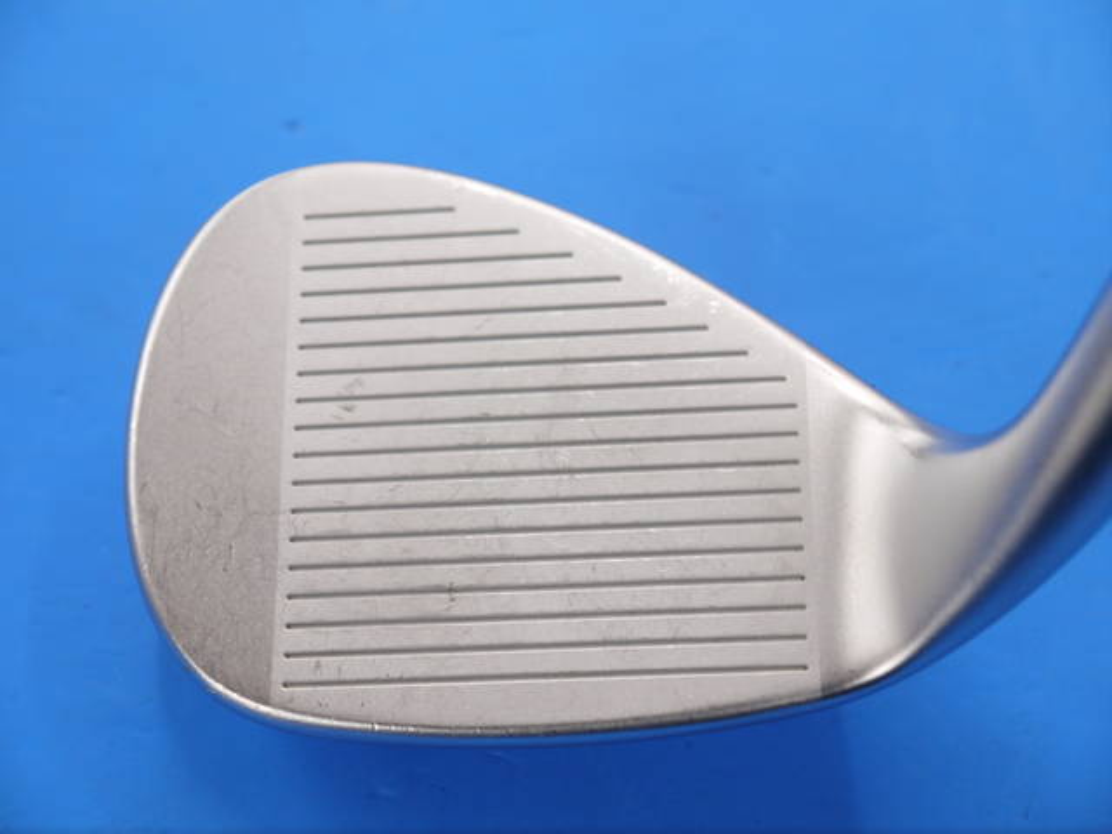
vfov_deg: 18.9
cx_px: 556
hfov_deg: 25.0
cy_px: 417
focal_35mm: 78
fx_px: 2506
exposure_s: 1/80
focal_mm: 39
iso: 400
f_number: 5.5
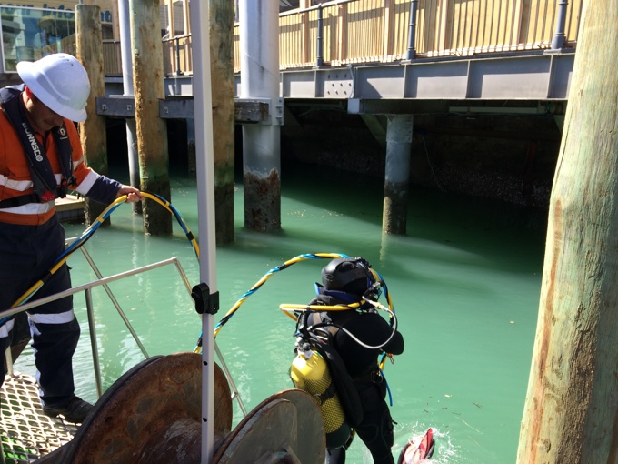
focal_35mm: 29
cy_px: 232
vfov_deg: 48.2
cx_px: 309
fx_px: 518
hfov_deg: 61.7
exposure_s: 1/604
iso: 32
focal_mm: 4.15
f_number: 2.2
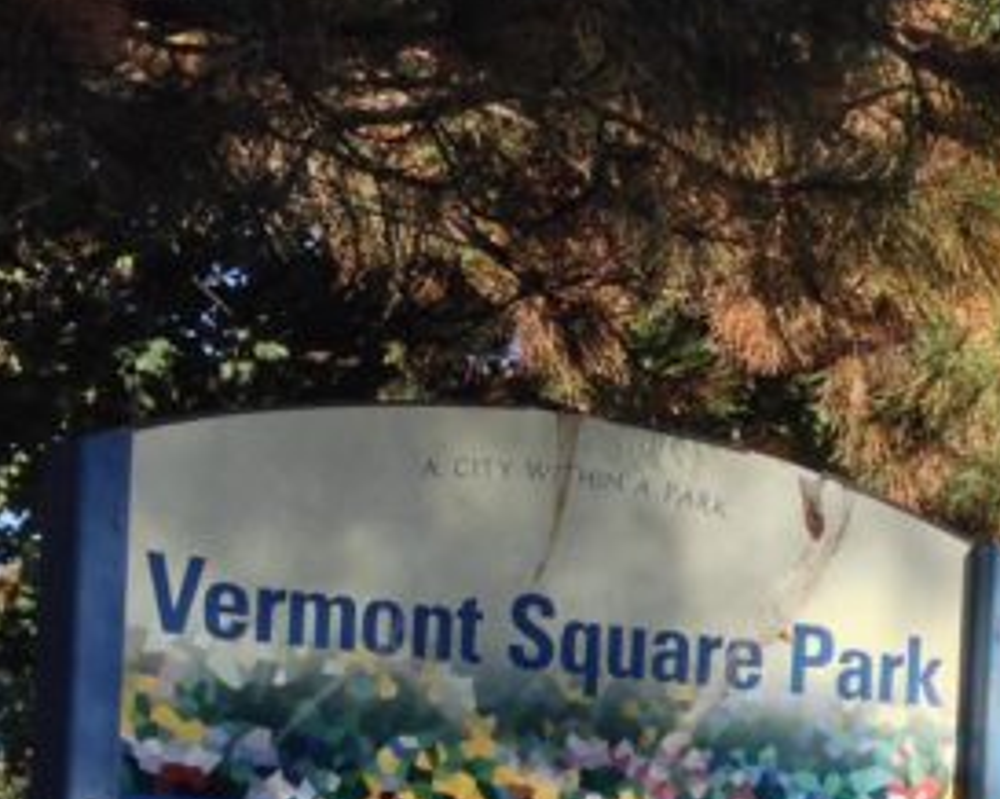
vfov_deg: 12.5
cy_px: 913
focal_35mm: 121
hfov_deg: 15.2
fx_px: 3579
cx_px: 1282
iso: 50
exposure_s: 1/507
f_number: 2.4
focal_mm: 4.12
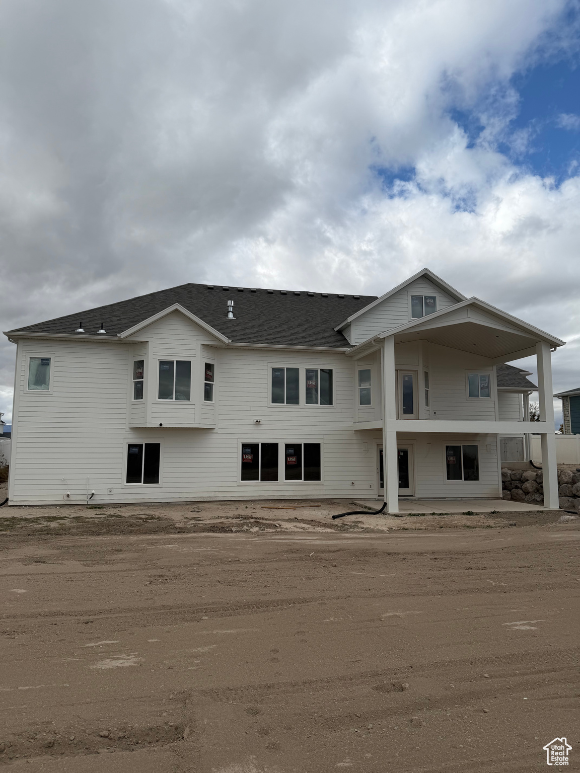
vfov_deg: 71.6
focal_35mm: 24
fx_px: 536
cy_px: 386
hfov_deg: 56.8
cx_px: 290
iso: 80
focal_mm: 6.76
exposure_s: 1/5319
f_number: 1.78
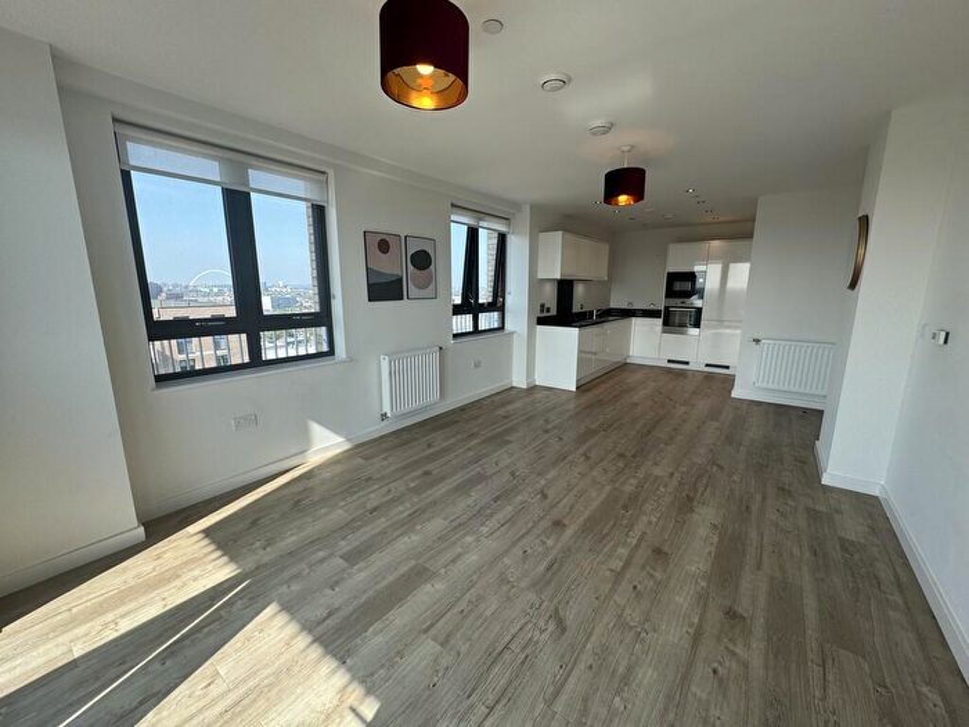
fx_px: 392
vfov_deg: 85.7
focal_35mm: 14
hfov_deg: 102.1
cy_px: 364
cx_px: 484
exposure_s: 1/295
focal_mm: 2.22
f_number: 2.2
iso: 40
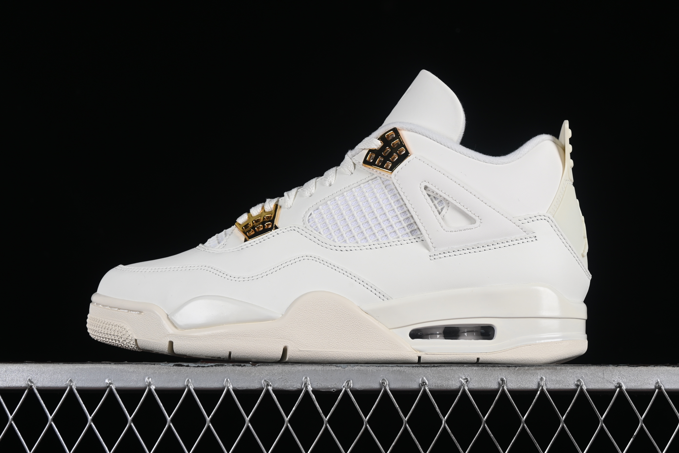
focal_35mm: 75
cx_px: 340
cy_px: 226
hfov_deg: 27.0
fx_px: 1414
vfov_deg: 18.2
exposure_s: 1/125
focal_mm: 50
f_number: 8
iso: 160
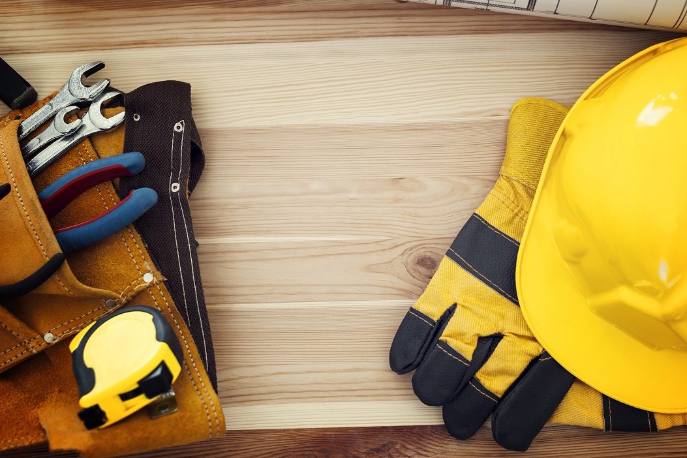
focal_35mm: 57
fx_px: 1088
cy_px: 218
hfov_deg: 35.0
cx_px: 389
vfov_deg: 23.8
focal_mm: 50
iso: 100
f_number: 3.2
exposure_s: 1/200
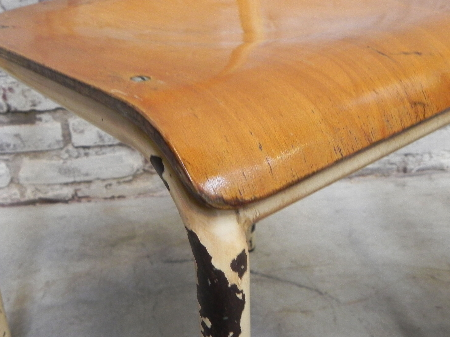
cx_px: 229
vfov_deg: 35.0
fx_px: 533
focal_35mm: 41
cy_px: 208
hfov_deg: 45.8
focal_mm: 5.9
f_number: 2.8
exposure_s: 1/14.7
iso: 400
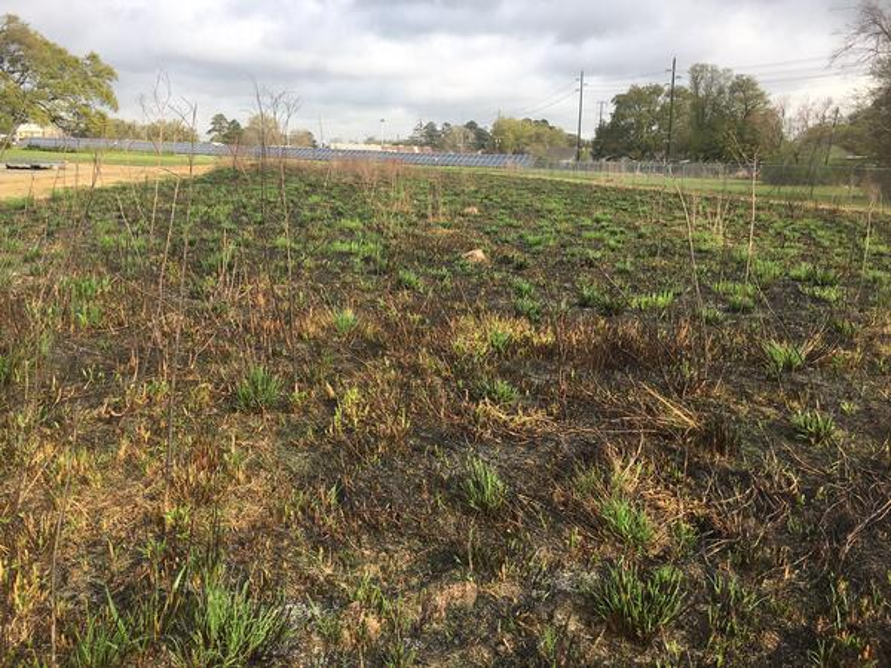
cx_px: 446
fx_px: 746
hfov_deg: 61.7
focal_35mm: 29
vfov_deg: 48.2
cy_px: 334
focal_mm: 4.15
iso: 25
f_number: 2.2
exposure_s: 1/605
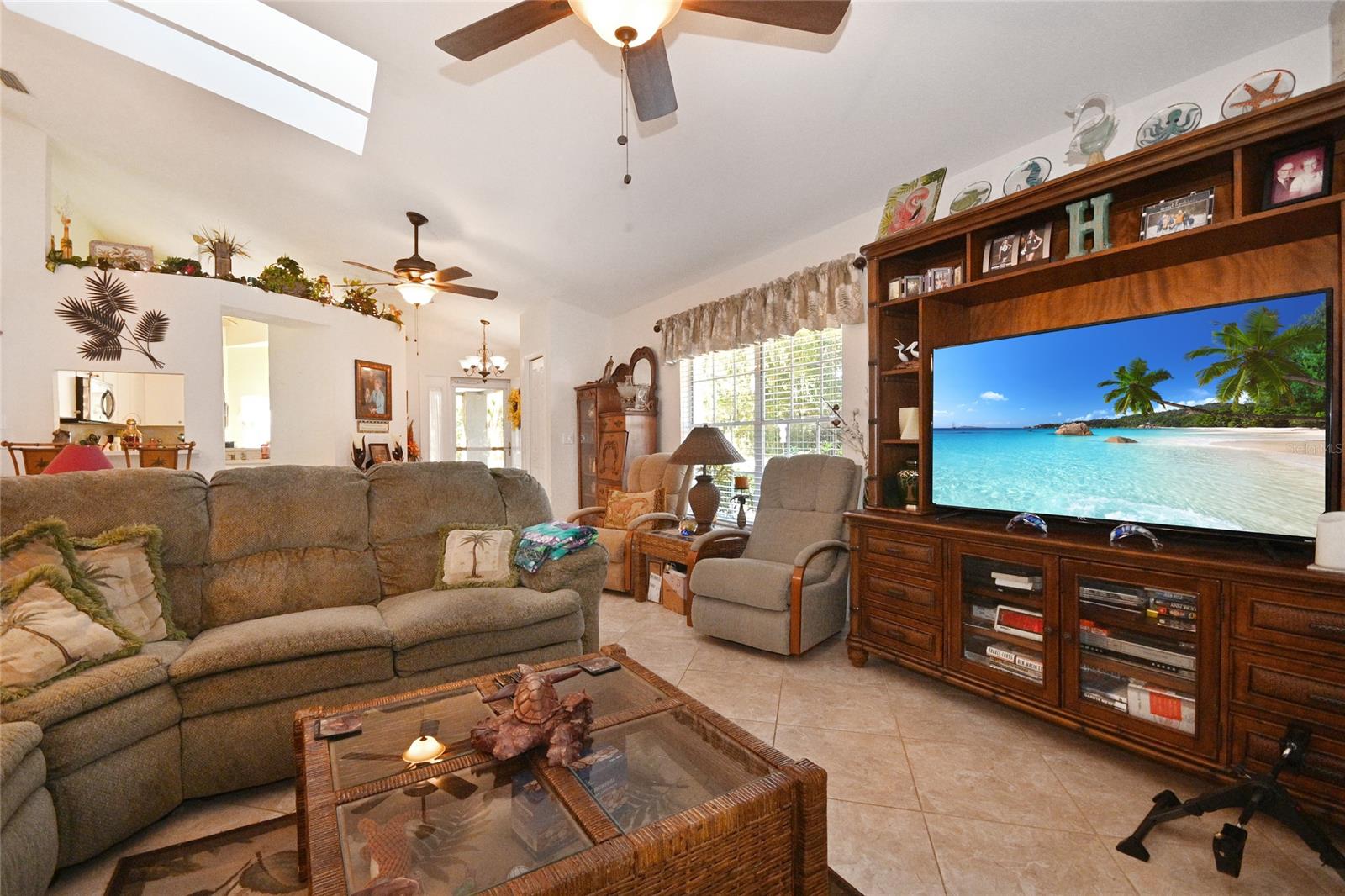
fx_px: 560
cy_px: 448
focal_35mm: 15
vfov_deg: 77.3
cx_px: 672
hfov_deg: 100.4
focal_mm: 10
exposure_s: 1/125
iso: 2500
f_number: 9
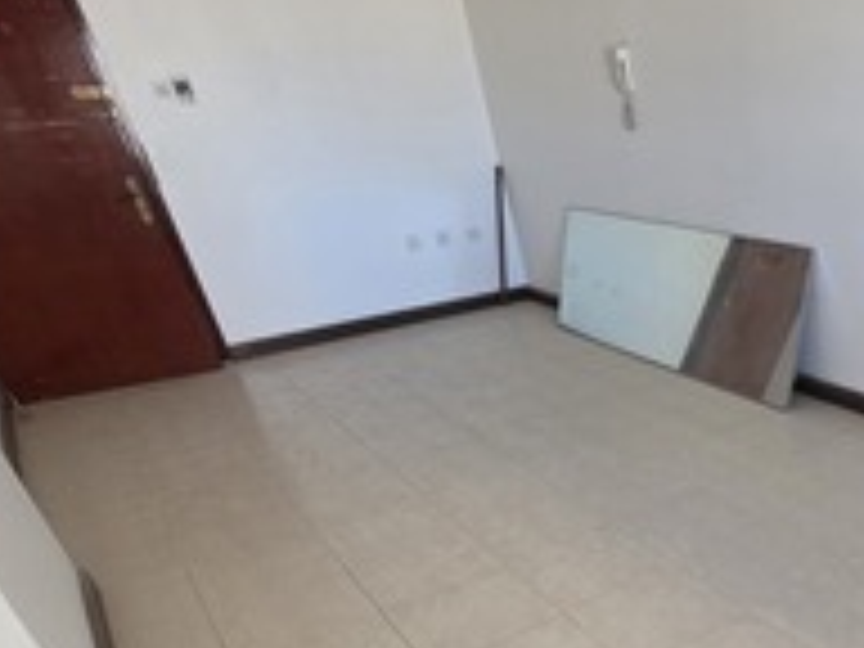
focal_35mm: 31
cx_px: 817
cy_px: 574
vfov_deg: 42.0
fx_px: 774
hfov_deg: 50.0
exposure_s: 1/60
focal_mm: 2.2
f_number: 1.9
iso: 640
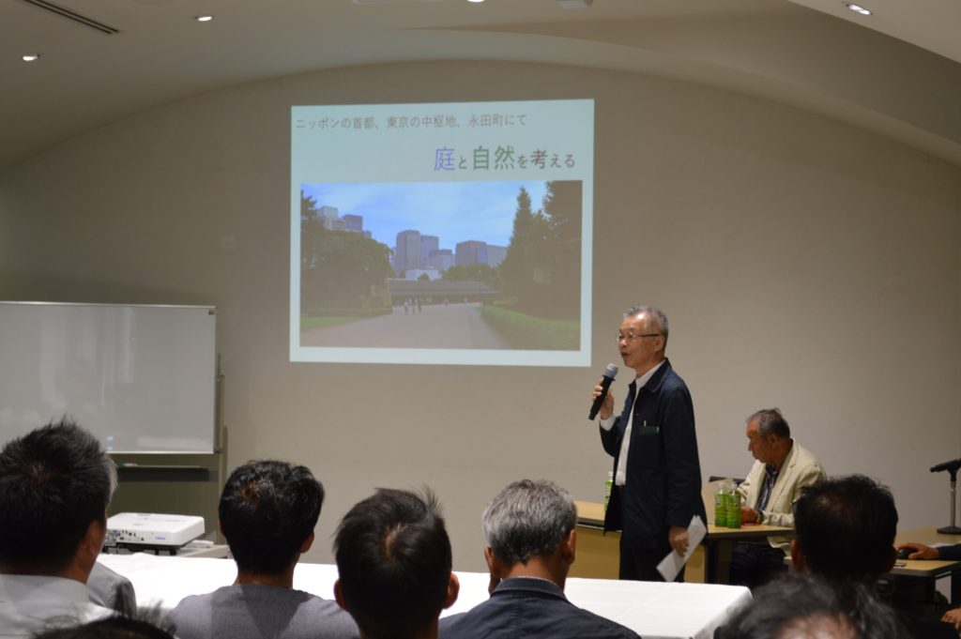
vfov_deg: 21.5
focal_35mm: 63
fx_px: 1680
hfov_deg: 31.9
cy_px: 320
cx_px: 480
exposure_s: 1/20
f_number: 5.3
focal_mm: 42
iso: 400
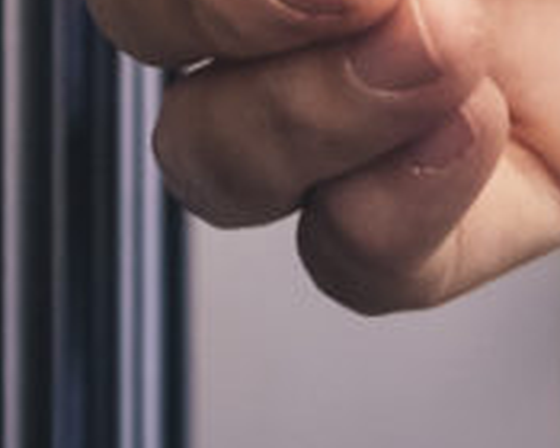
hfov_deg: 4.7
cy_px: 27
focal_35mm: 411
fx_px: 6812
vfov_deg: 3.8
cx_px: 138
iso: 320
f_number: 2.8
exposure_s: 1/25
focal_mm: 36
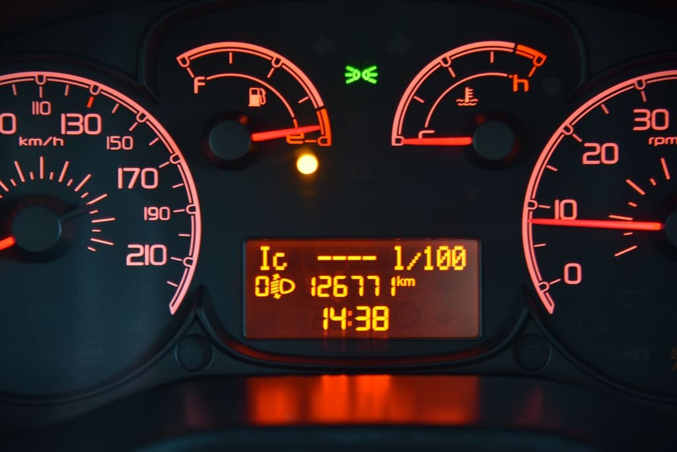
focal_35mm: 120
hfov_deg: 17.1
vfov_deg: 11.4
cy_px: 226
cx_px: 338
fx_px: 2258
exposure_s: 1/13
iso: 500
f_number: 4
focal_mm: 120
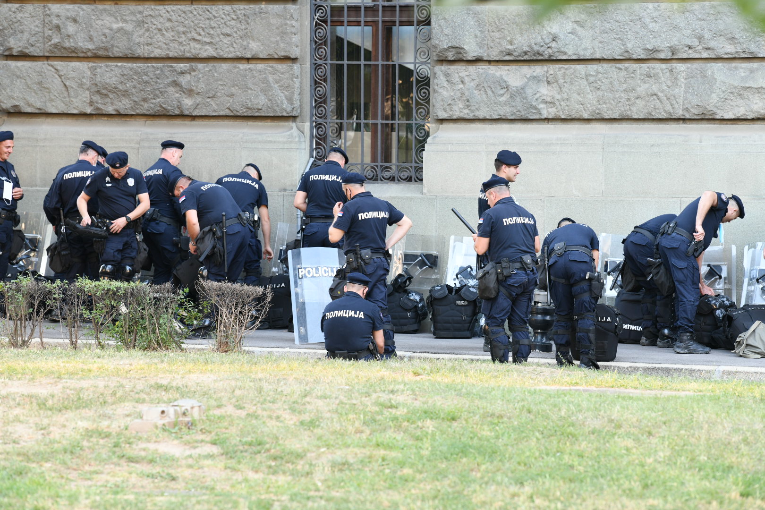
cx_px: 382
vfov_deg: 6.9
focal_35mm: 200
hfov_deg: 10.3
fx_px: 4250
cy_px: 255
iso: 1250
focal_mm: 200
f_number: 5
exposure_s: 1/100
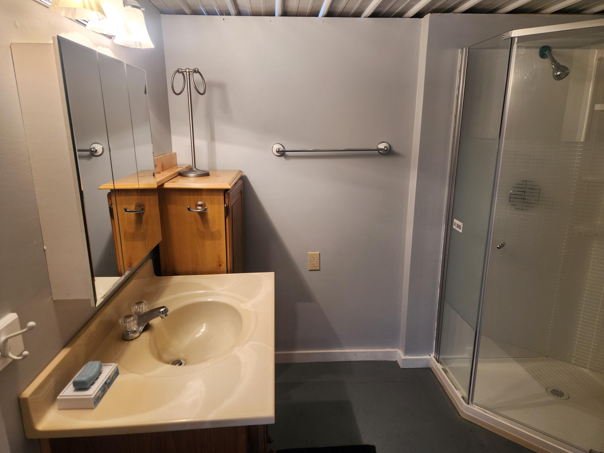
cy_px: 226
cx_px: 302
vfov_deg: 58.9
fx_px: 401
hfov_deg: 73.9
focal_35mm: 23
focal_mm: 5.4
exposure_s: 1/120
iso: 50
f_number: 1.8
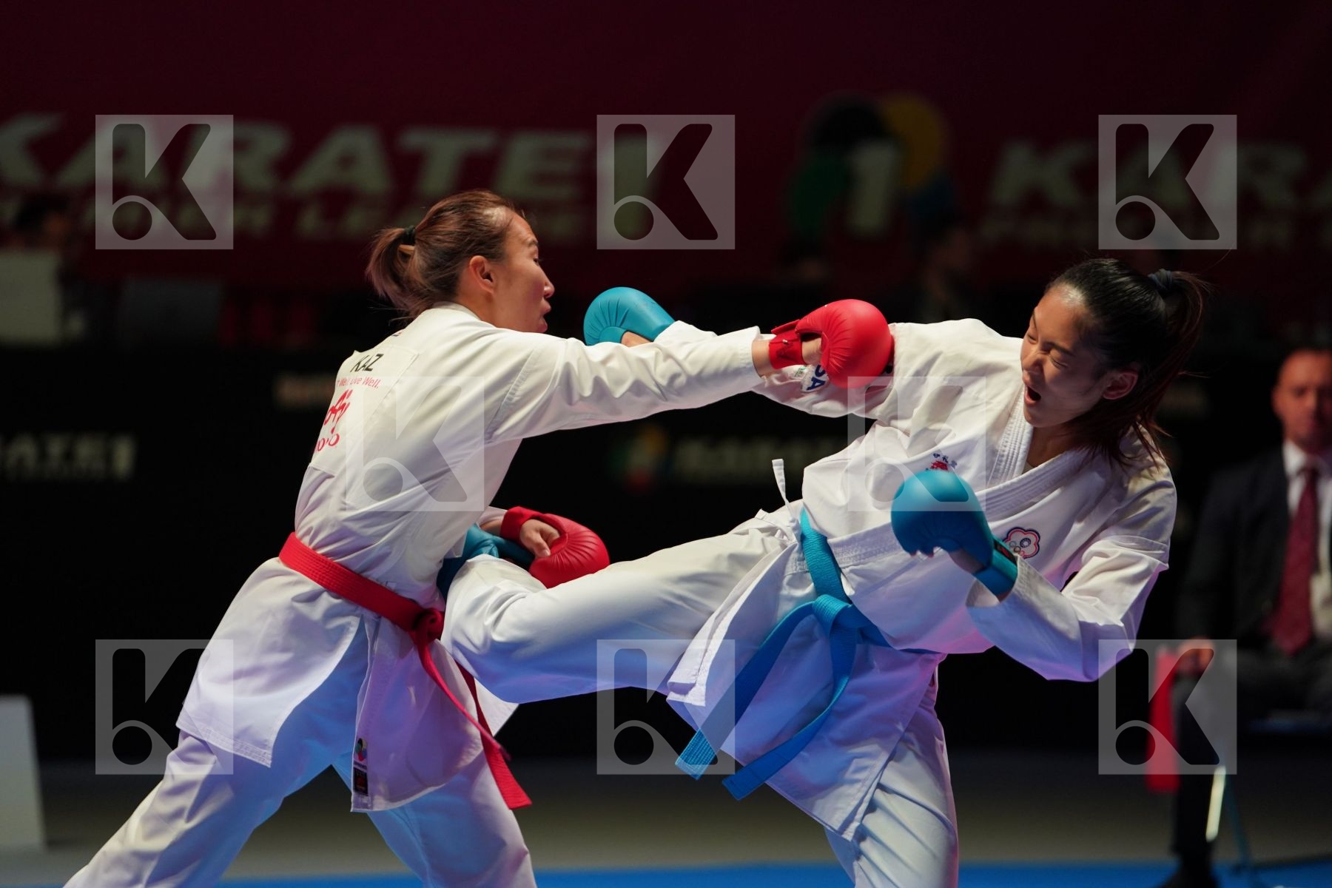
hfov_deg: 10.9
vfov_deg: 7.3
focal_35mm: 189
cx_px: 666
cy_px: 444
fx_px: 6992
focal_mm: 189
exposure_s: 1/1000
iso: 1600
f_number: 2.8
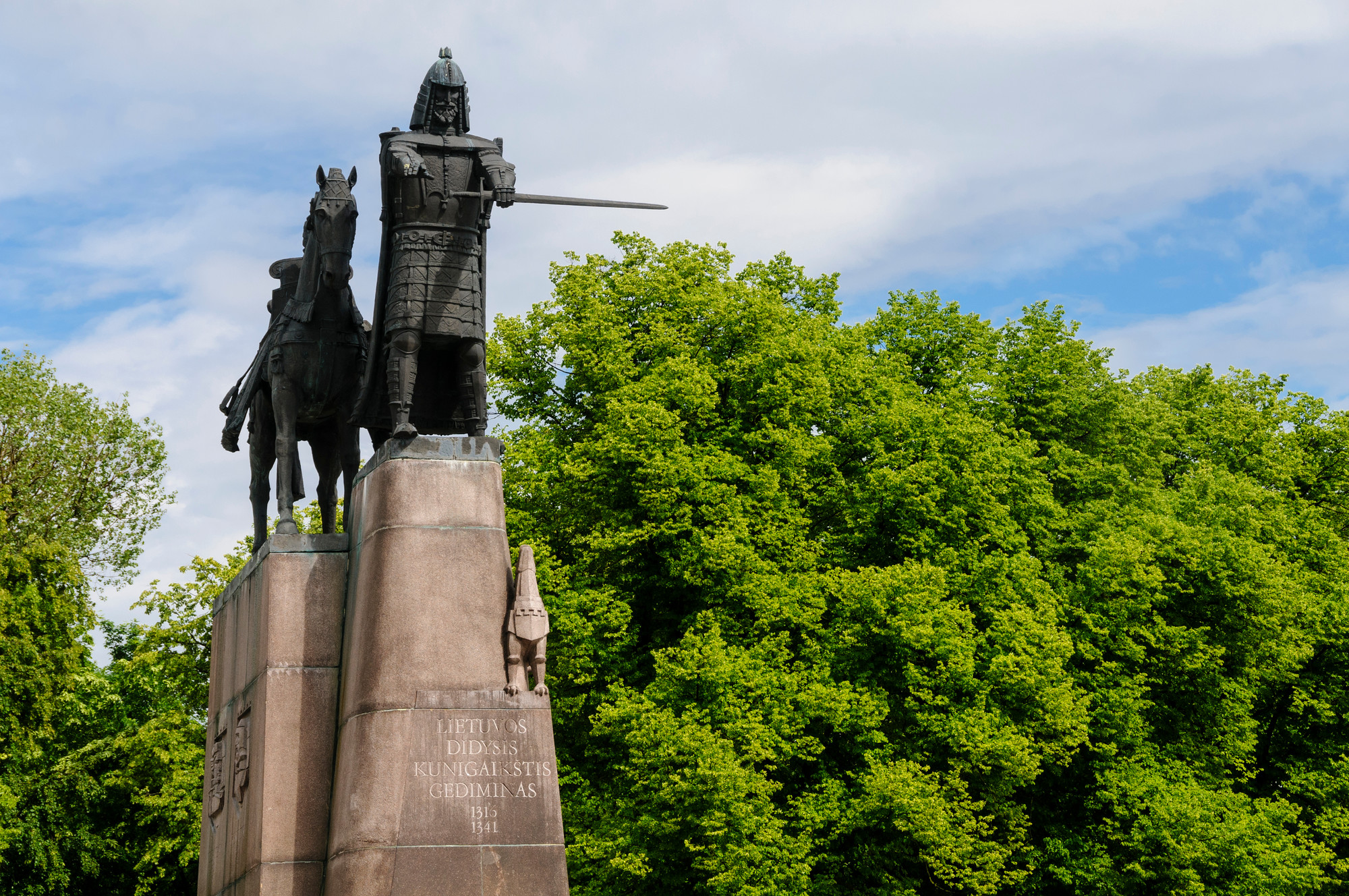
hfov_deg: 20.9
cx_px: 674
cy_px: 448
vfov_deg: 14.0
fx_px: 3649
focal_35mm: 98
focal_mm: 65
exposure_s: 1/320
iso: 200
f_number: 11
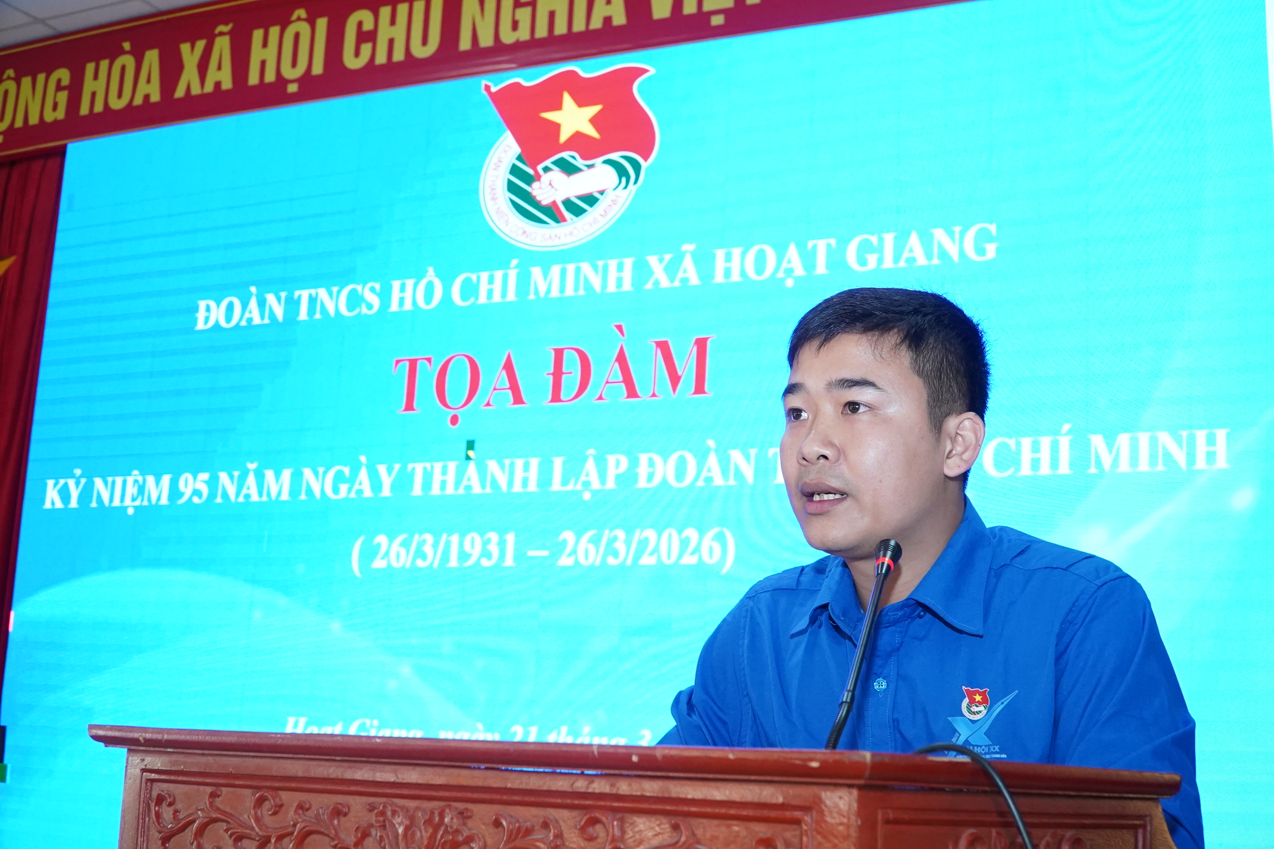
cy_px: 424
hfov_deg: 45.4
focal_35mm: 43
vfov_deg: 31.2
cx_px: 637
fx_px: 1522
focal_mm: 29
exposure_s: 1/100
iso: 3200
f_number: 6.3
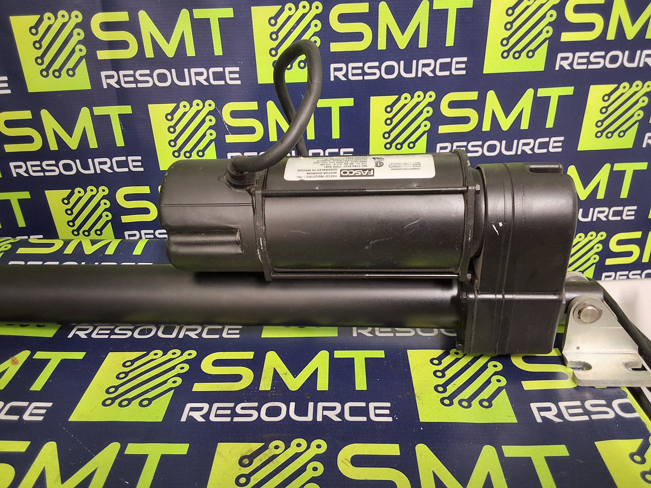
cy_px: 244
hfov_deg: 63.4
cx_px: 326
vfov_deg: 49.7
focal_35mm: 28
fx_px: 527
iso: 250
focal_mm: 2.91
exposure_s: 1/24
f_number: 1.9
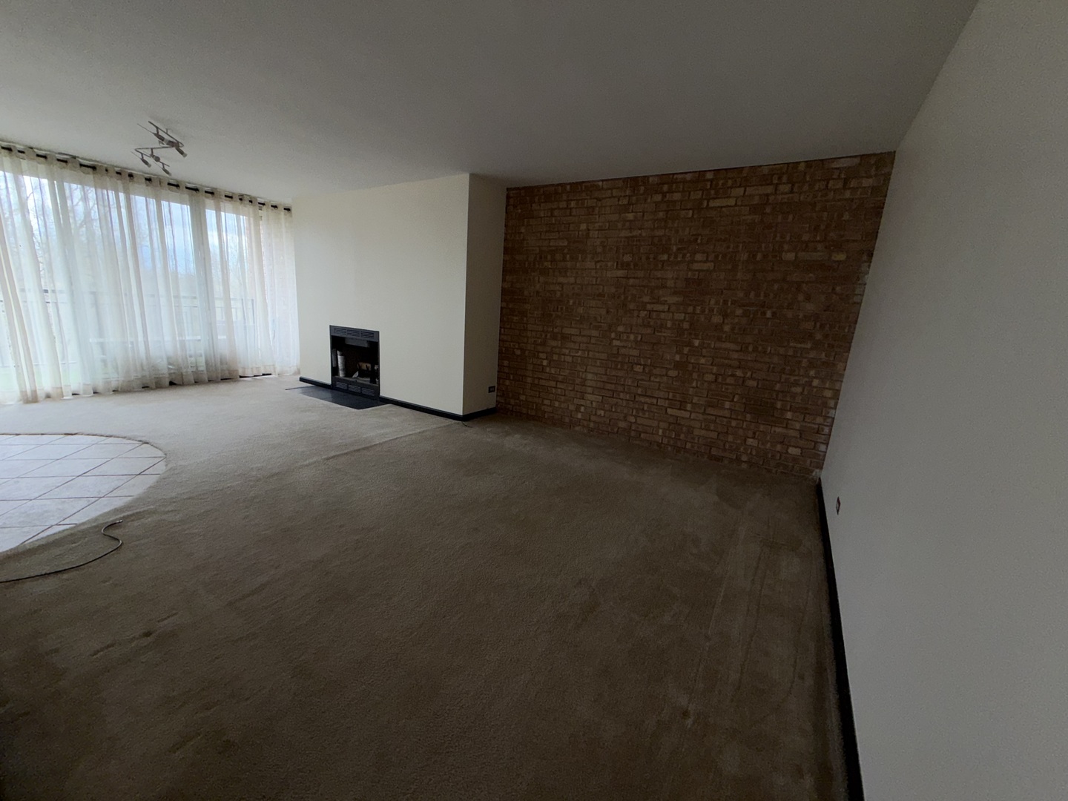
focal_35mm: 14
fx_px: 432
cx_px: 534
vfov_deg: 85.7
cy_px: 400
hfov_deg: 102.1
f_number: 2.2
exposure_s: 1/120
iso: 40
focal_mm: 2.22
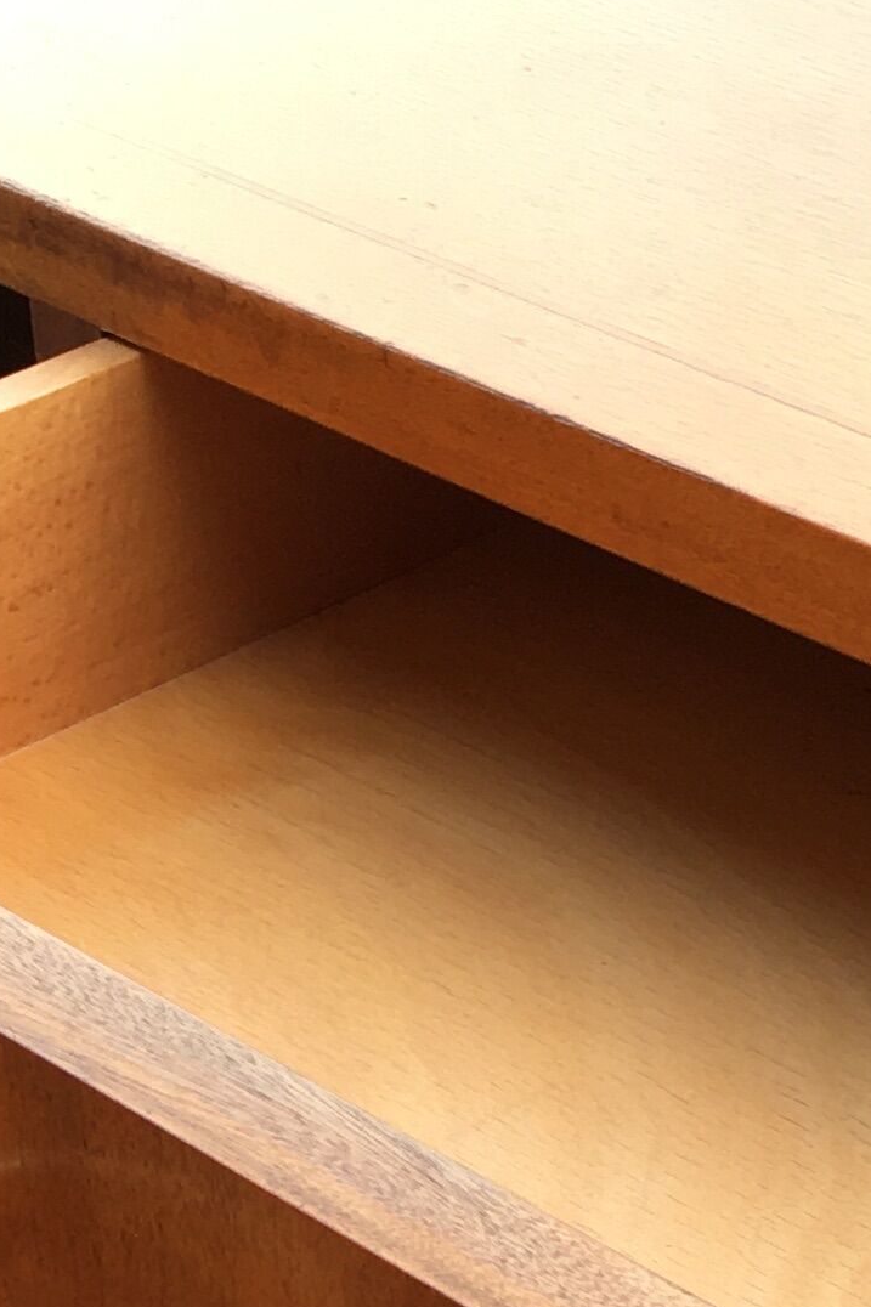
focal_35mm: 113
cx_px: 414
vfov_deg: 16.9
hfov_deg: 12.1
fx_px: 4102
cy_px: 1753
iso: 32
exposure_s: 1/100
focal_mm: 4.15
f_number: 2.2
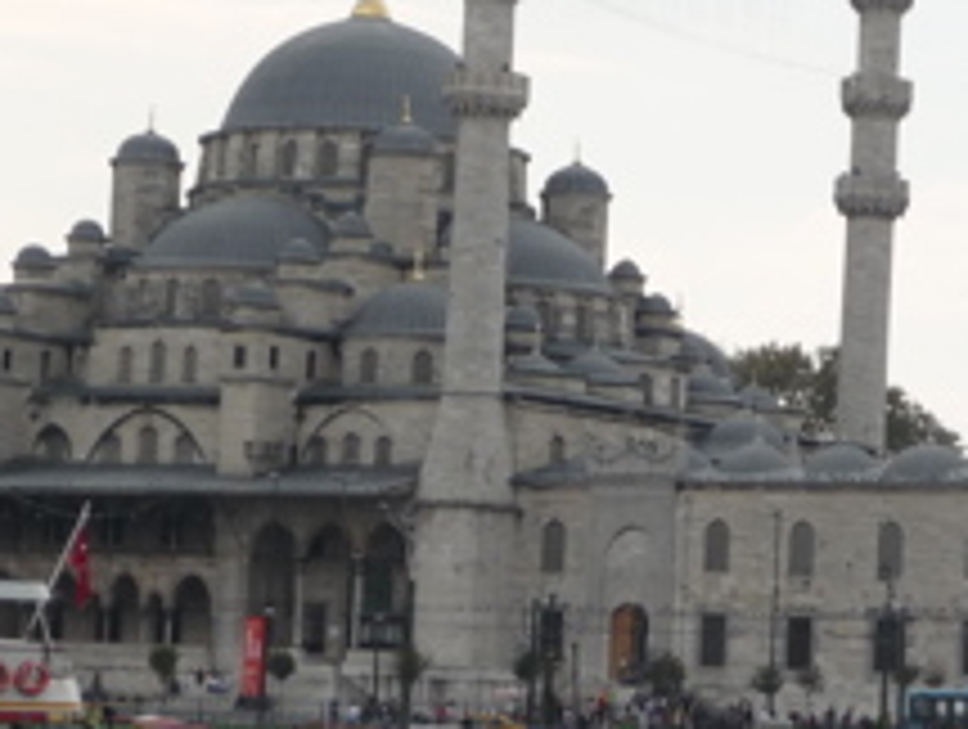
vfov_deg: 9.4
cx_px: 770
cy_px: 412
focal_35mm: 158
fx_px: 4426
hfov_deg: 12.4
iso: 100
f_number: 4.5
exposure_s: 1/400
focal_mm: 11.3
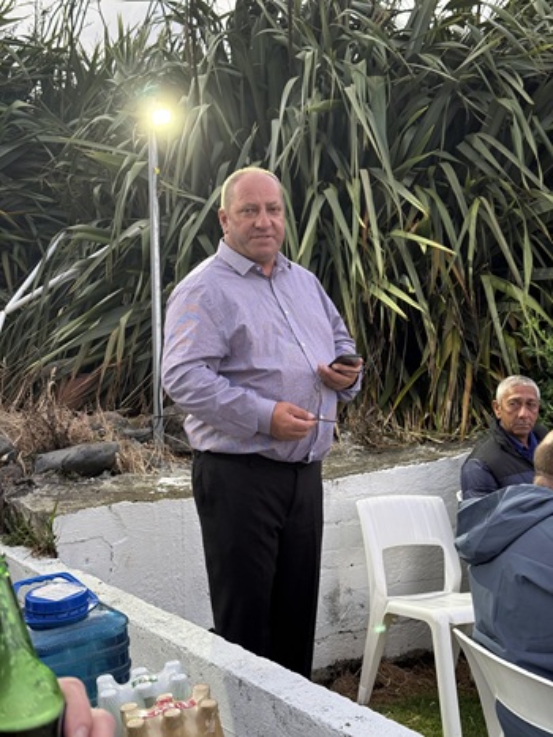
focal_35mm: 48
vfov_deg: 39.6
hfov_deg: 30.3
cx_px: 276
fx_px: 1021
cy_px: 368
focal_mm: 6.76
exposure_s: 1/50
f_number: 1.78
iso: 200
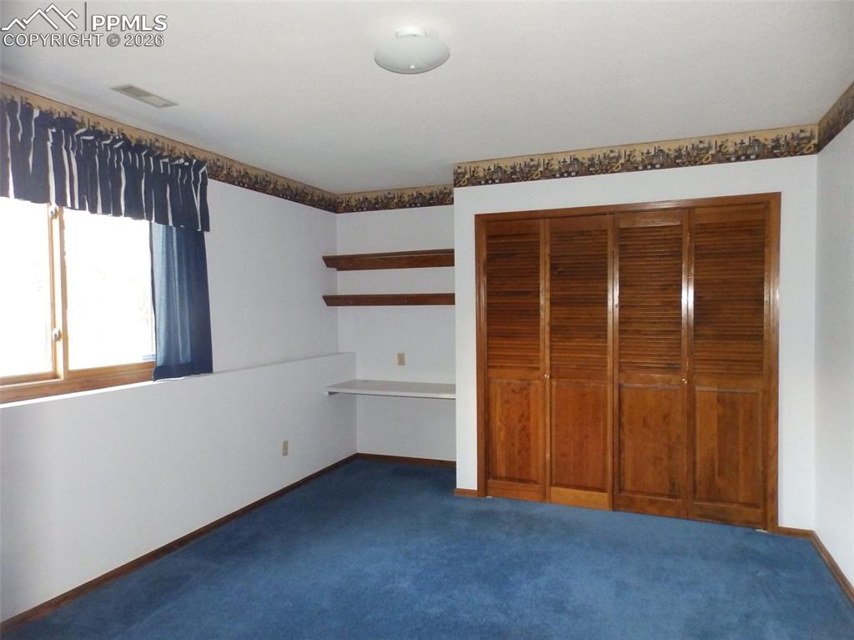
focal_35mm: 22
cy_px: 320
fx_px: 543
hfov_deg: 76.4
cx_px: 427
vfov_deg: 61.0
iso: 800
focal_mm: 4
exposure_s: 1/30
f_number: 3.4
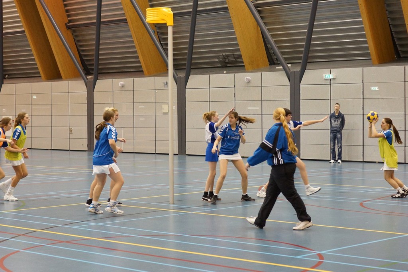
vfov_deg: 18.2
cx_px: 204
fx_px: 850
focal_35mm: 75
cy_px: 136
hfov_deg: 27.0
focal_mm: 50
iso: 1600
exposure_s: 1/250
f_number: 2.8
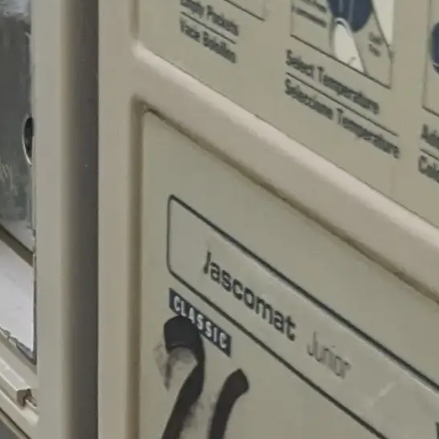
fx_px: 2511
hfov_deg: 9.9
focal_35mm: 175
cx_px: -43
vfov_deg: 9.4
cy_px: 848
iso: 184
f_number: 1.73
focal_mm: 4.38
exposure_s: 1/120
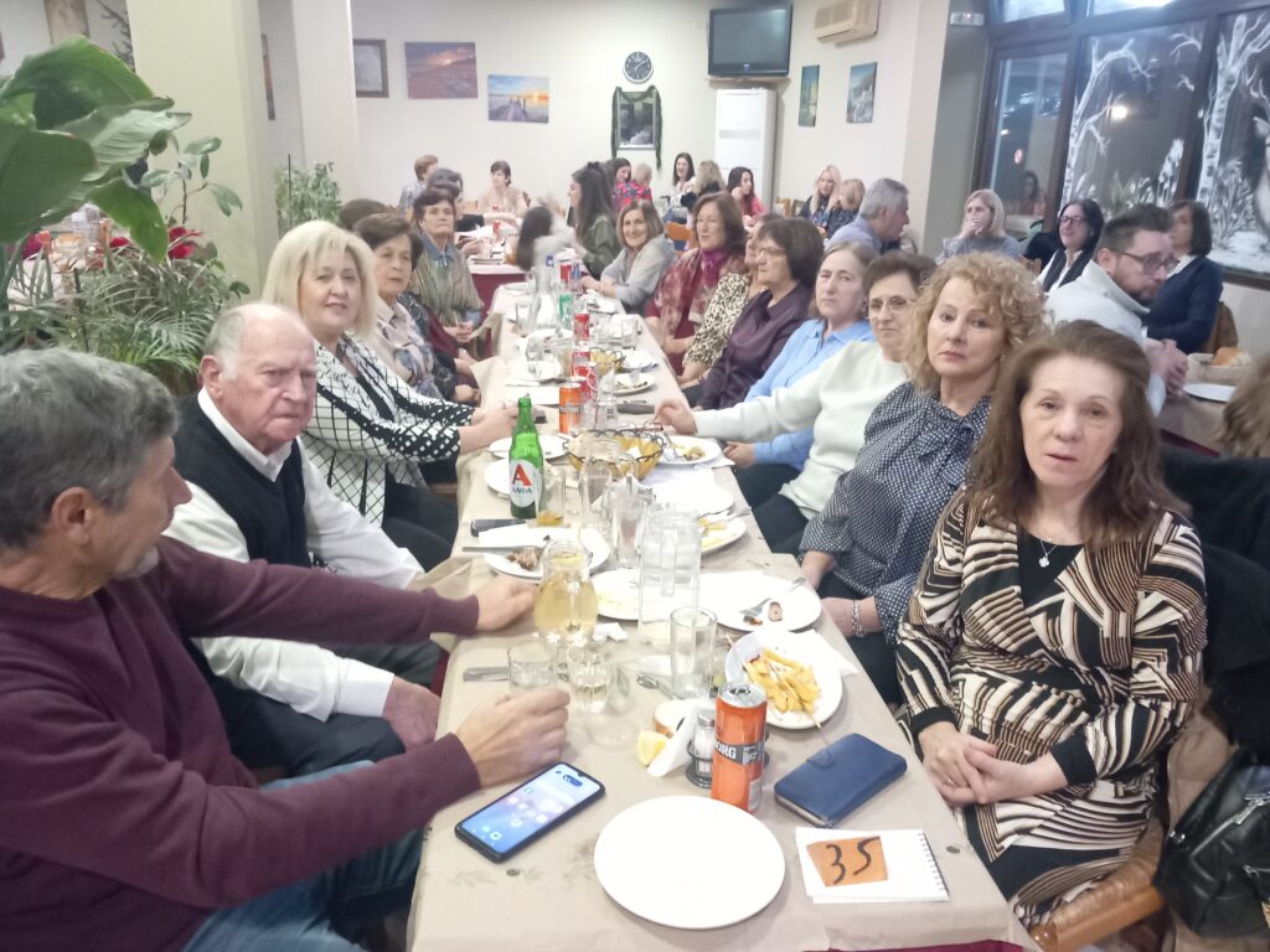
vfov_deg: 51.4
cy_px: 476
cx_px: 635
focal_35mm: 27
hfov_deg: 65.3
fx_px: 991
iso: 500
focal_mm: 4
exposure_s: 1/20
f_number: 1.8
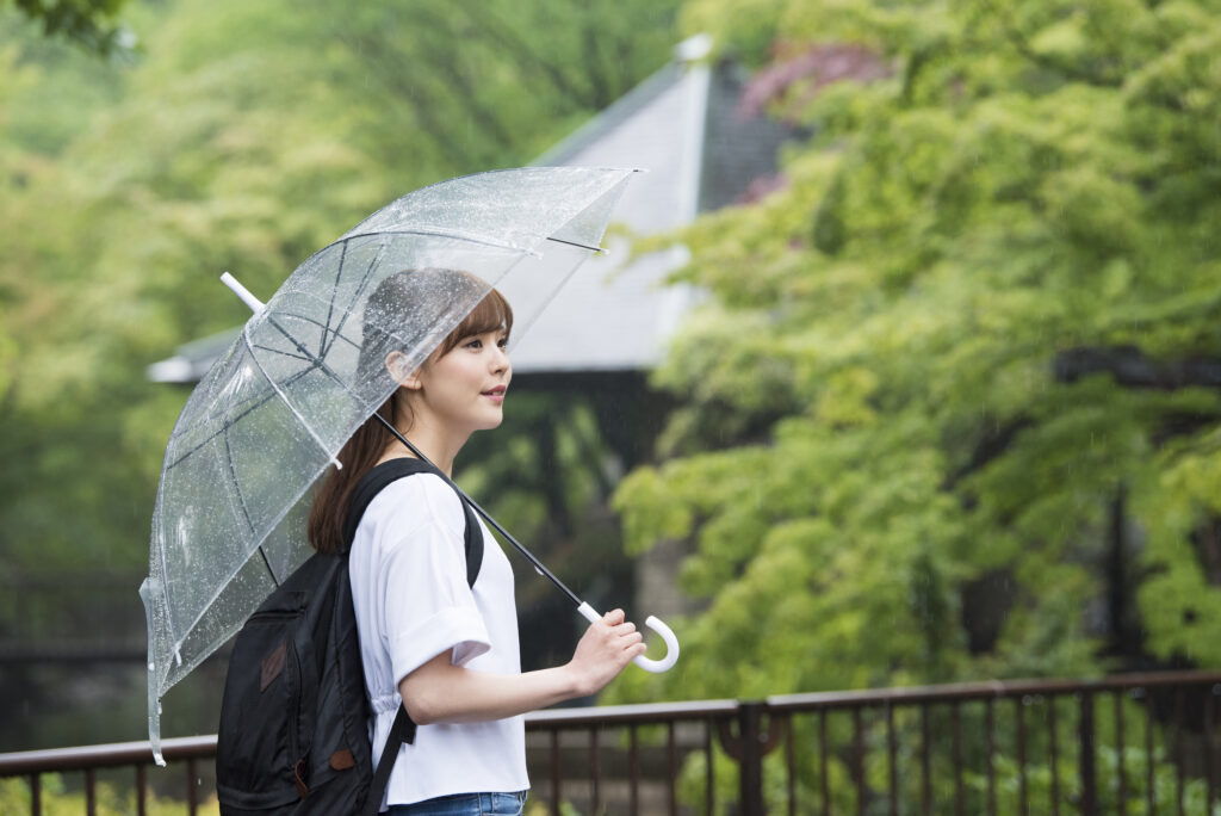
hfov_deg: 15.8
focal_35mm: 130
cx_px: 610
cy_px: 408
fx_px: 4411
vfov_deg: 10.6
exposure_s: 1/250
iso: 640
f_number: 4
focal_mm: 130
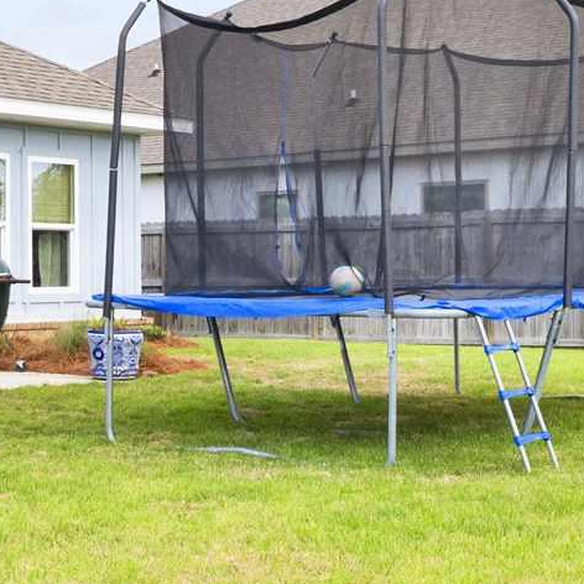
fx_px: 1637
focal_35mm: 86
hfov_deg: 19.3
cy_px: 265
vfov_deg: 20.2
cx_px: -71
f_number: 11
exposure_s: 1/250
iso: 400
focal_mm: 15.5
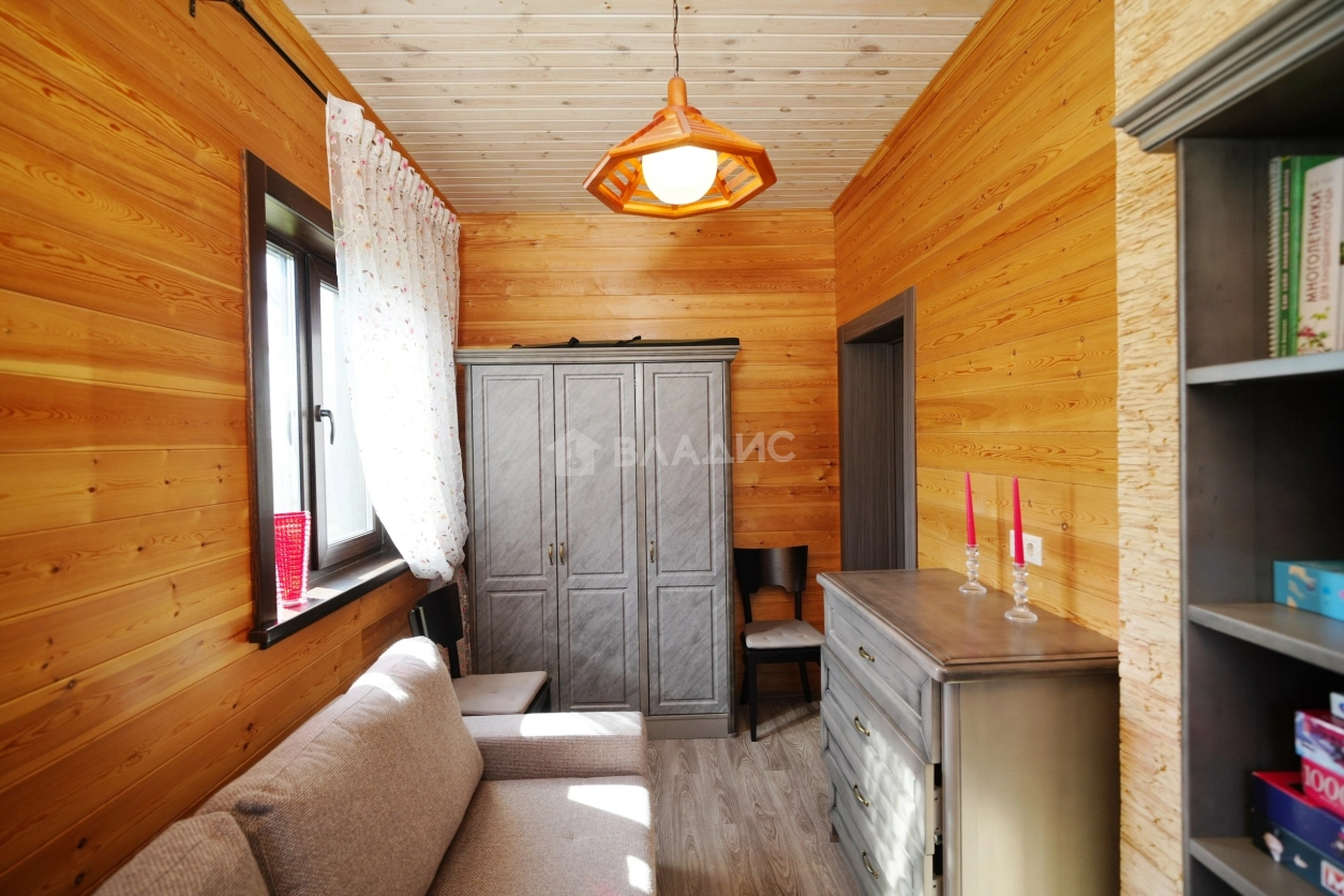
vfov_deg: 73.7
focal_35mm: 16
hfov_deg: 96.7
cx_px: 672
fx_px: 597
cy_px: 448
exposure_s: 1/160
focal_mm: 16
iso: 320
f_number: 2.8
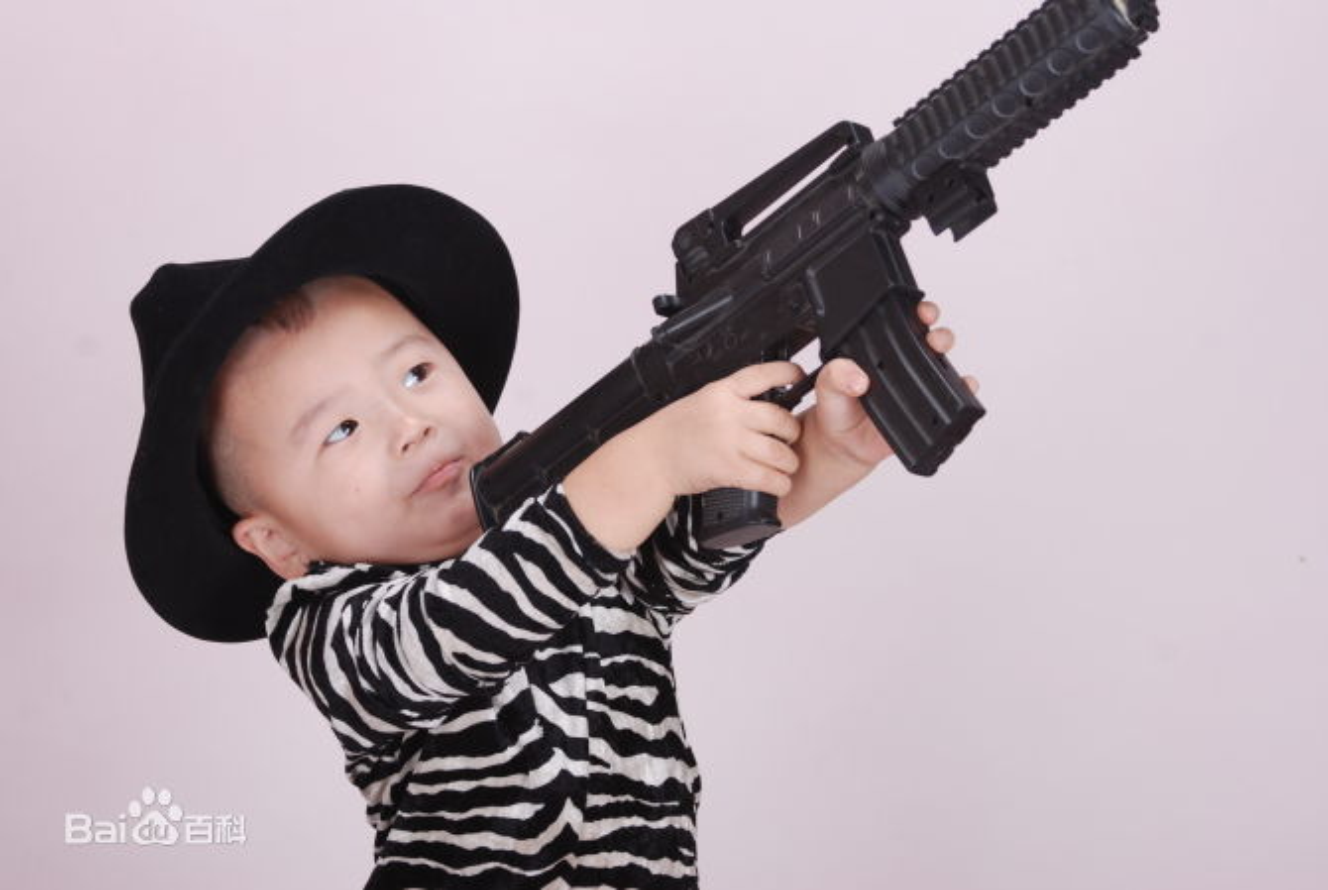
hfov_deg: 24.6
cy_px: 445
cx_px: 664
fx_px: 3048
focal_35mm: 82
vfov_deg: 16.6
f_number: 6.3
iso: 100
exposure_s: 1/125
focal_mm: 55
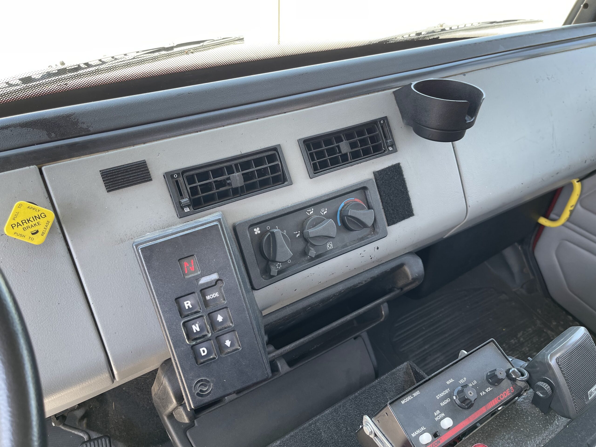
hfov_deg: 67.3
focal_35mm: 26
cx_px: 298
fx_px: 448
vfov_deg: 53.1
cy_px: 224
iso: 50
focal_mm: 5.1
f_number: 1.6
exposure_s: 1/121
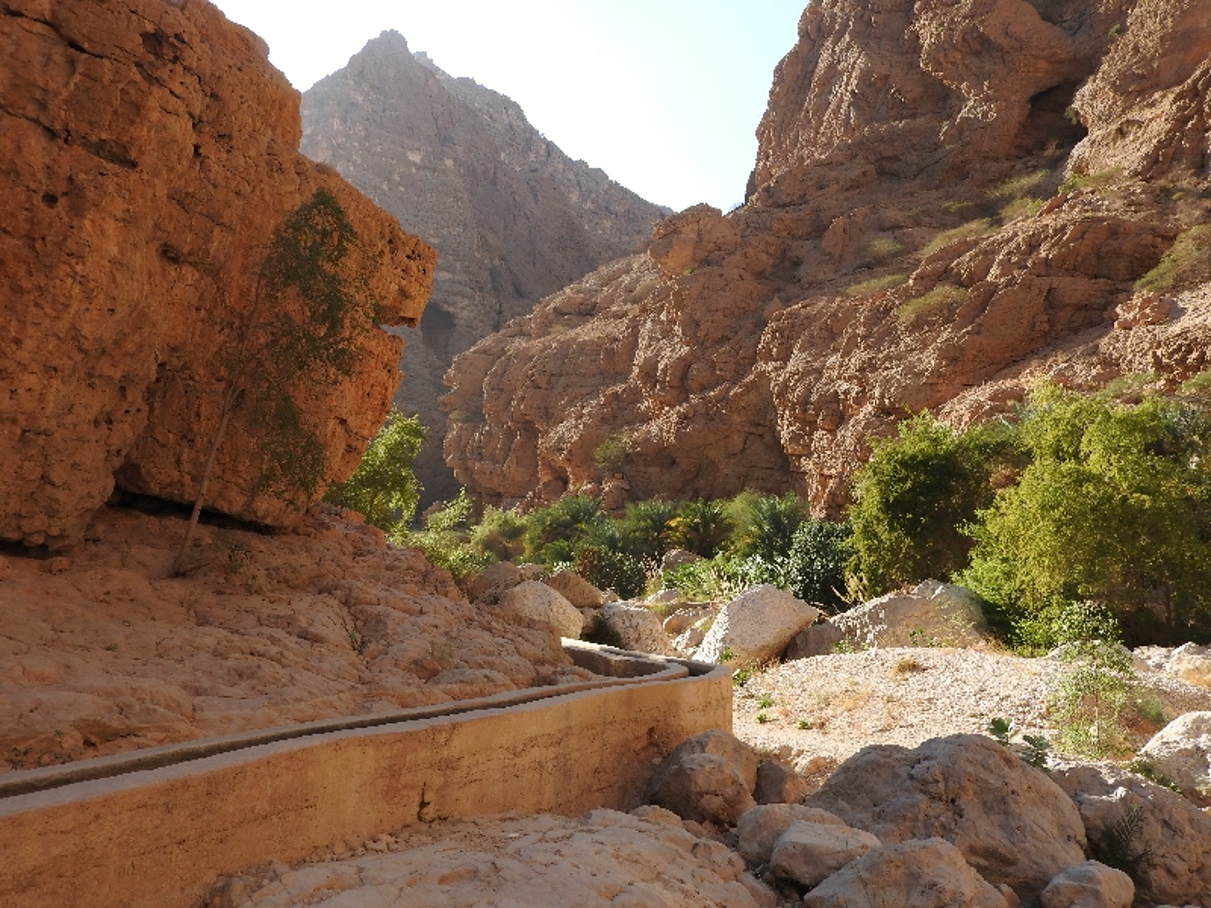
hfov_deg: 60.0
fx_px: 1050
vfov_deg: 46.8
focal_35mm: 30
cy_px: 454
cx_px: 606
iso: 100
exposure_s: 1/500
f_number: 3.5
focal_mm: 5.4
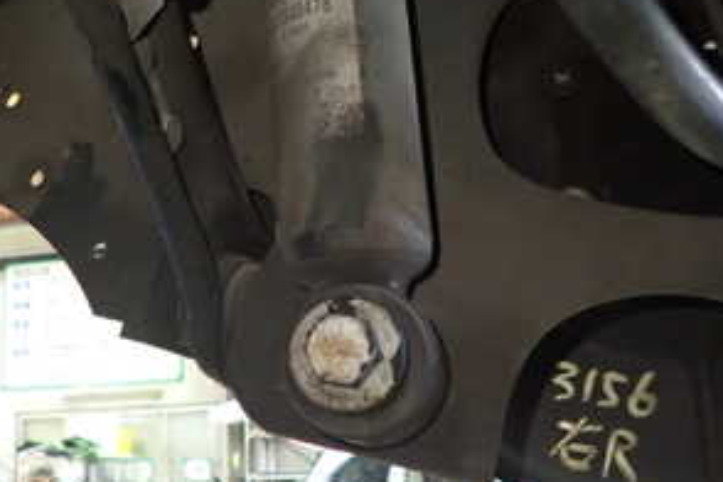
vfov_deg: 25.5
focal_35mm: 53
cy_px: 224
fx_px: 1064
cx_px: 216
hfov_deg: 36.9
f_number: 2
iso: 500
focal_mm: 4.5
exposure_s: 1/30
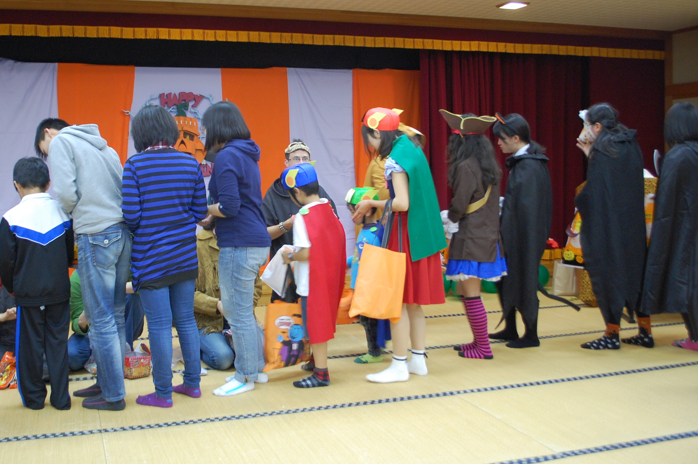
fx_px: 736
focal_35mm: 38
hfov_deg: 50.3
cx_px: 268
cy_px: 178
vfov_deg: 34.8
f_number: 3.8
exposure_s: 1/15
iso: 800
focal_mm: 20
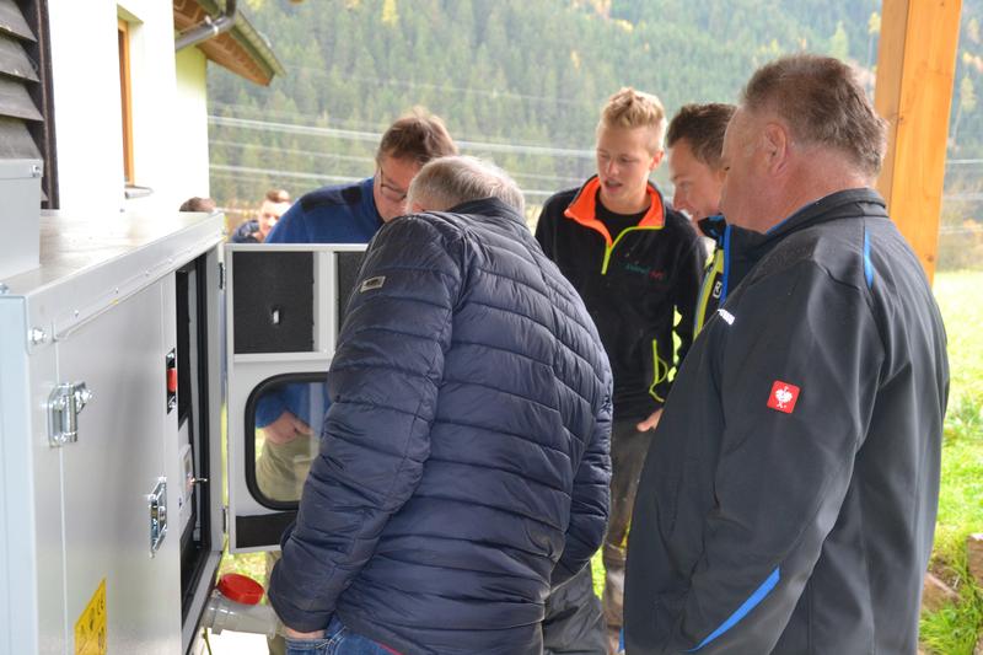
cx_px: 492
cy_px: 328
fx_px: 1065
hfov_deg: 49.6
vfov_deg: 34.2
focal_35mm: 39
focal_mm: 26
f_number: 4
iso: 560
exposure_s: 1/60
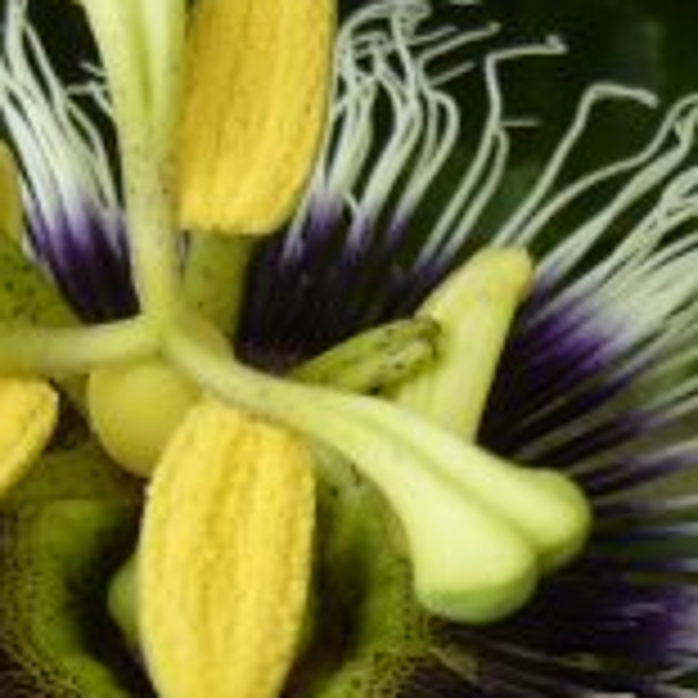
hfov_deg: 13.6
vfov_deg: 13.4
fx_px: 2920
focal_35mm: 128
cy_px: 698
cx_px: 342
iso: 100
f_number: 2.8
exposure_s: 1/400
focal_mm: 5.8
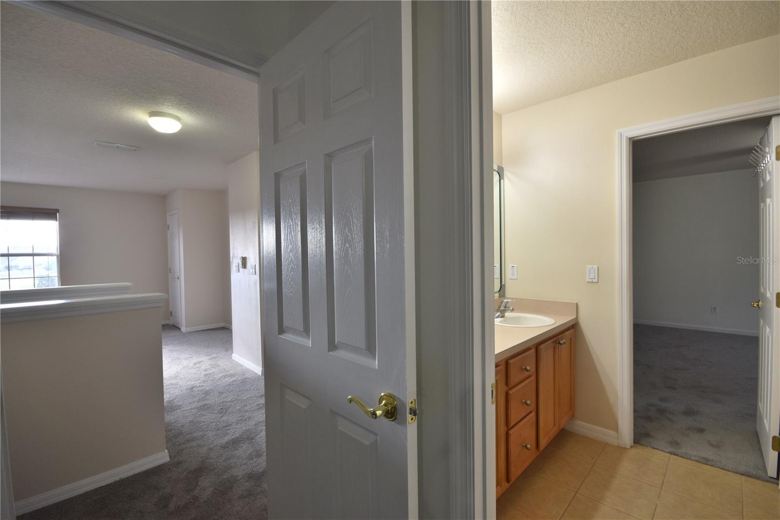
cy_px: 260
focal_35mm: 15
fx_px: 325
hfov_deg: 100.4
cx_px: 390
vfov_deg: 77.3
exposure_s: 1/15
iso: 250
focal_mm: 10
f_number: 10
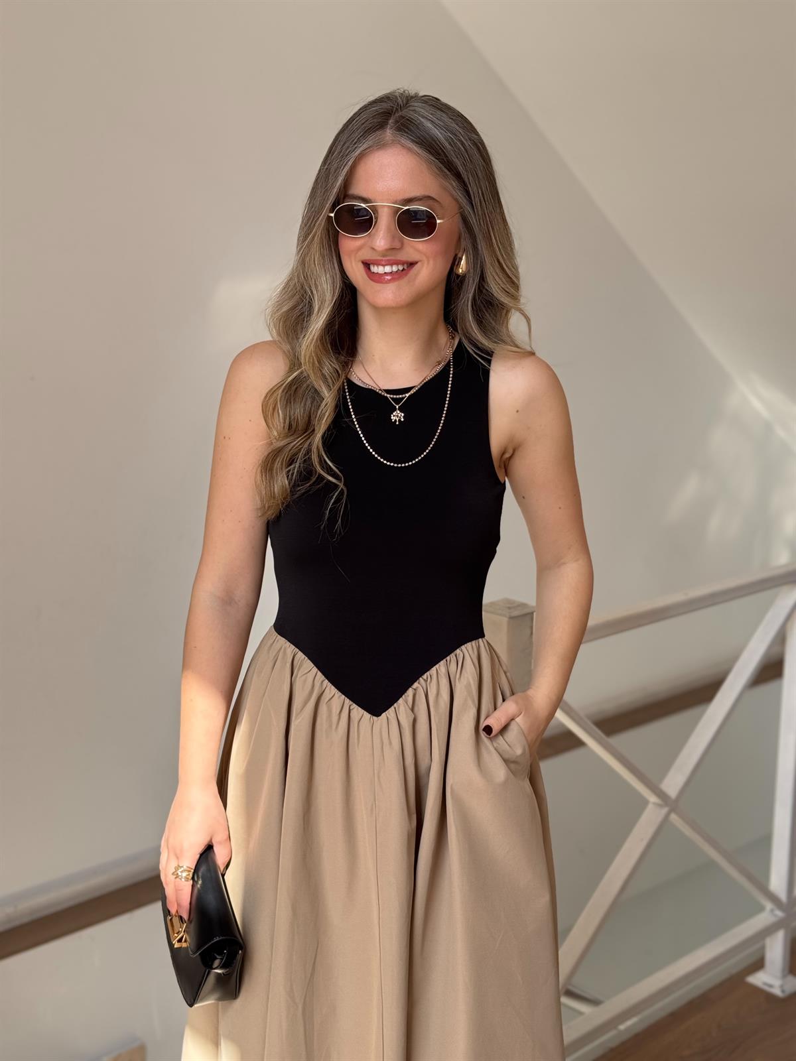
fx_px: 1472
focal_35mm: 48
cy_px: 530
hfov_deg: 30.3
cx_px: 398
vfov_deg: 39.7
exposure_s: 1/404
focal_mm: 6.76
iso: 64
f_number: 1.78
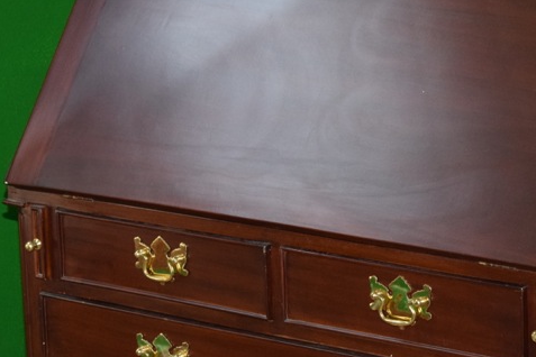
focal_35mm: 173
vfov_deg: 7.9
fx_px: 2576
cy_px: 58
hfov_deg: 11.9
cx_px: 361
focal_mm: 55
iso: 2000
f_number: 5.6
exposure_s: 1/60
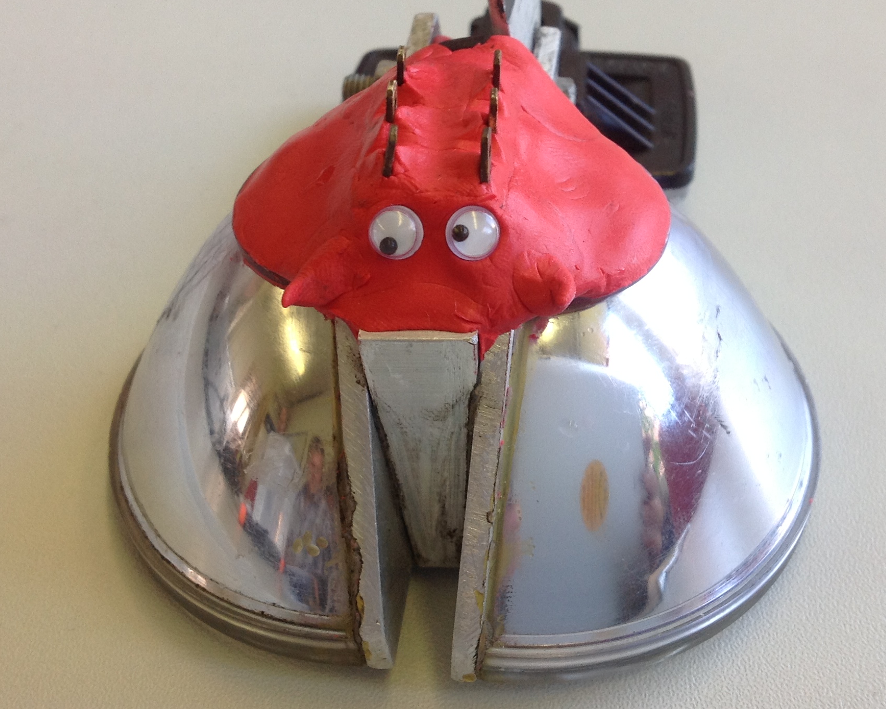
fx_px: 1364
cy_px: 316
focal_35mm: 52
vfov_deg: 29.1
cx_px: 480
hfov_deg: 36.0
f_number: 2.4
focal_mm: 4.28
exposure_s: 1/30
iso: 50
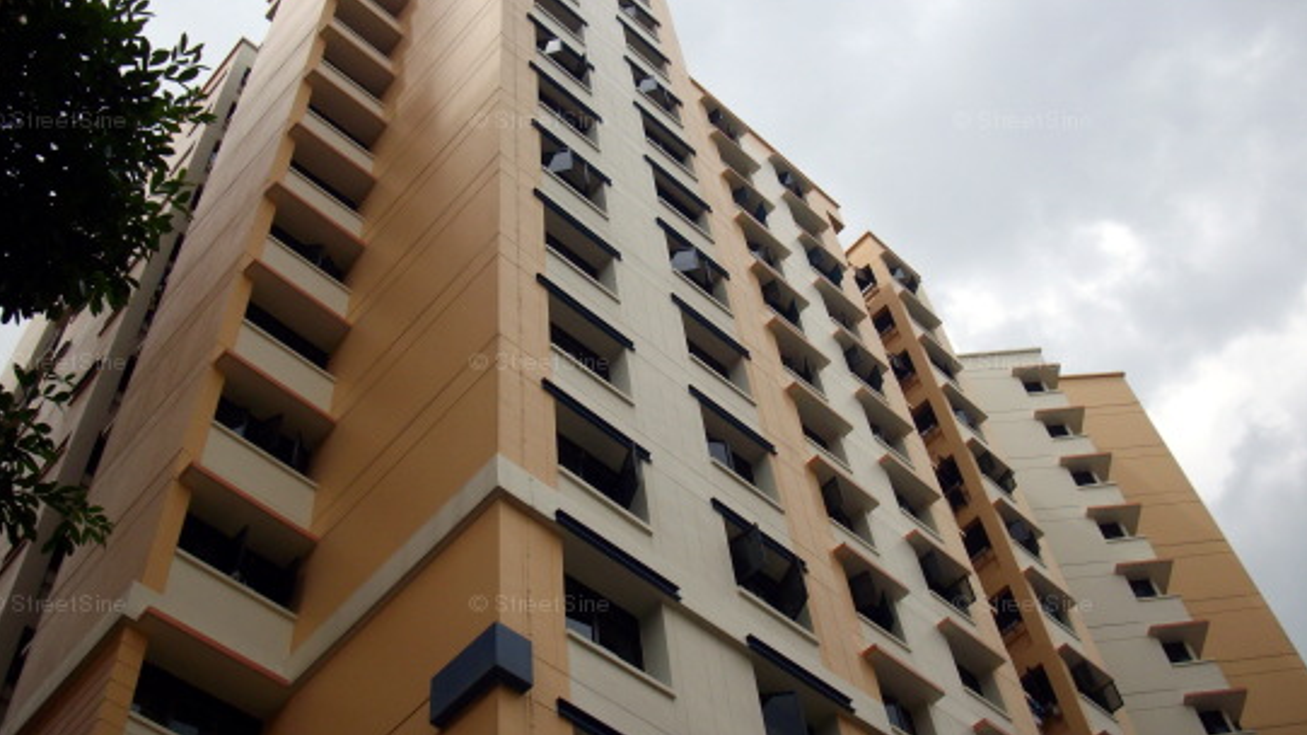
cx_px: 650
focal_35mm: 41
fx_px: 1421
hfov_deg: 49.4
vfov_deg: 29.0
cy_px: 365
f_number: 5.6
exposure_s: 1/400
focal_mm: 6.2
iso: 80
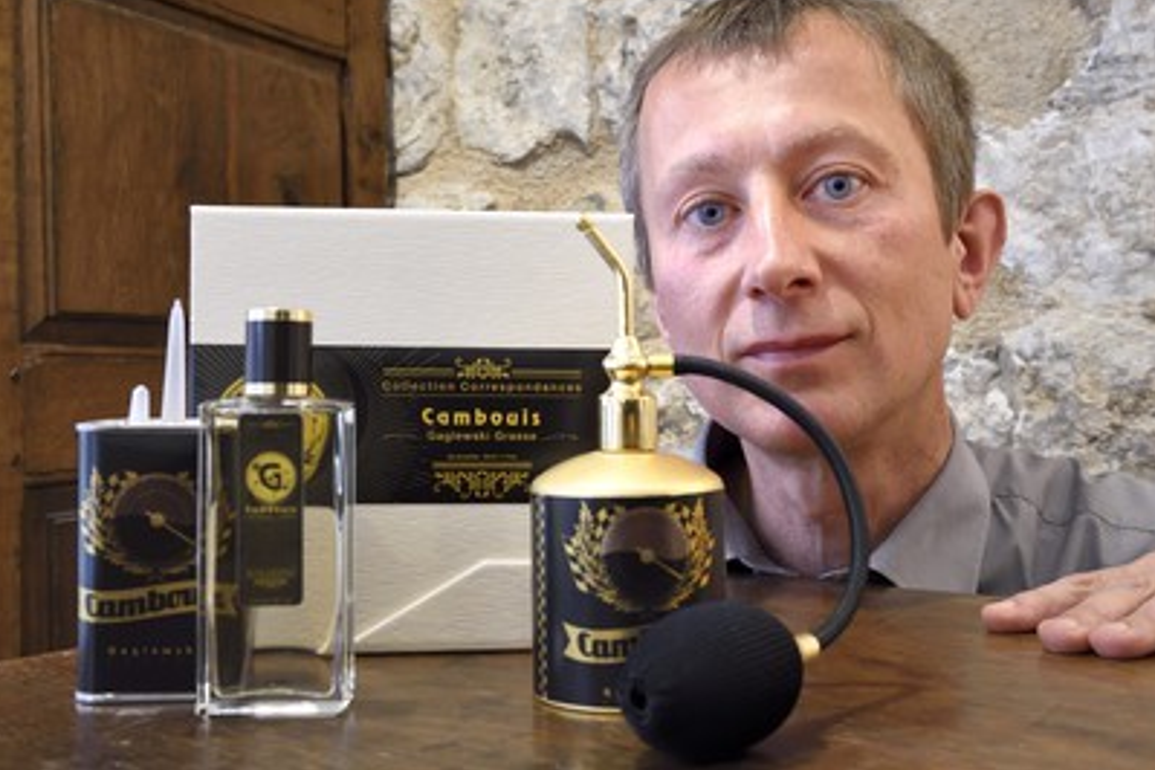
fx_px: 1283
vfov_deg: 33.4
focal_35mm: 40
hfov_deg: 48.5
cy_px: 368
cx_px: 585
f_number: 13
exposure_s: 1/20
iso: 3200
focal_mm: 38
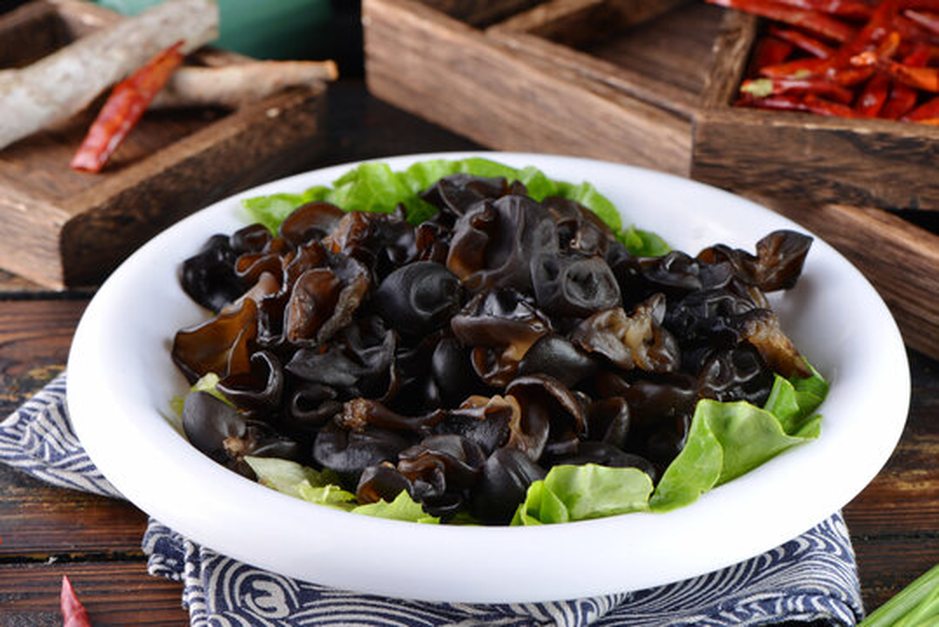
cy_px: 314
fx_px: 2740
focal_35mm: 105
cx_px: 470
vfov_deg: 13.1
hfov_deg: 19.4
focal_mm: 105
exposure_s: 1/250
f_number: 14
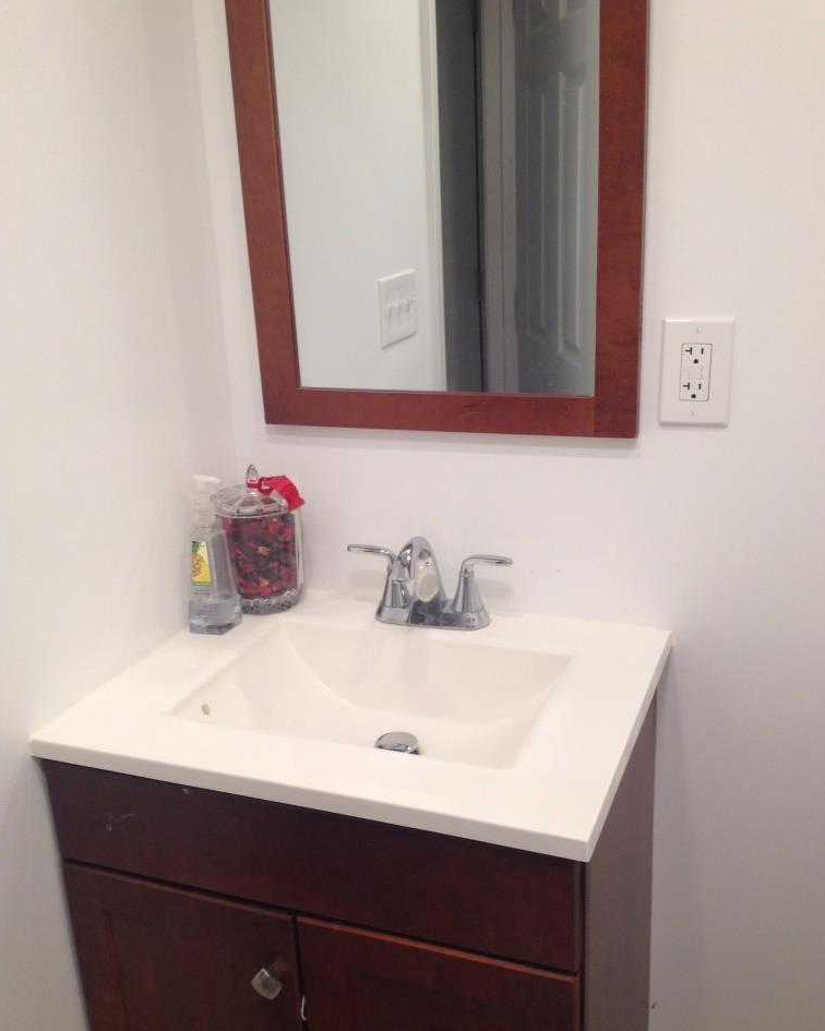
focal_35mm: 37
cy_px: 543
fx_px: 1129
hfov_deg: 40.1
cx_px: 409
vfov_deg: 49.1
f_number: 2.4
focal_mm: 4.28
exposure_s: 1/20
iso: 80
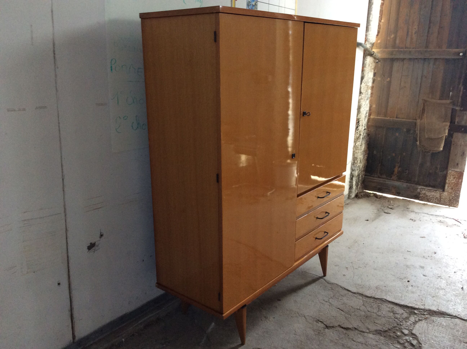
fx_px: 431
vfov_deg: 44.1
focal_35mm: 32
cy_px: 174
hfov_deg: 56.9
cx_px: 234
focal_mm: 3.3
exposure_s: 1/25
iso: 125
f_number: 2.4
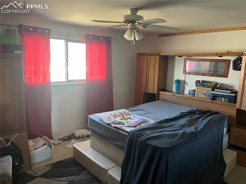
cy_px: 92
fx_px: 185
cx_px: 123
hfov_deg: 67.3
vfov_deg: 53.0
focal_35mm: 26
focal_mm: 5.1
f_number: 1.6
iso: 200
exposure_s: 1/60
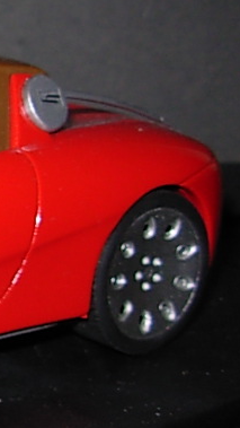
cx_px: -276
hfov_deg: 9.9
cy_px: 261
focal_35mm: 112
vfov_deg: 19.1
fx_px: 1268
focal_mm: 6.3
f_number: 2.9
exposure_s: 1/32
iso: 50
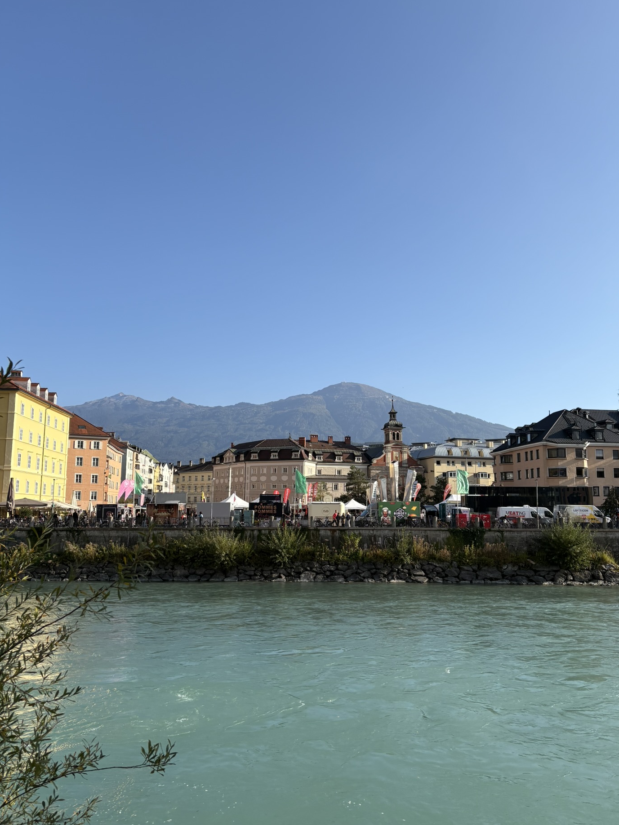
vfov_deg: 61.7
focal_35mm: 29
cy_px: 416
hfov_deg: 48.2
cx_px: 339
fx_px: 691
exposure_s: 1/2747
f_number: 1.6
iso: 50
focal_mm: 5.96
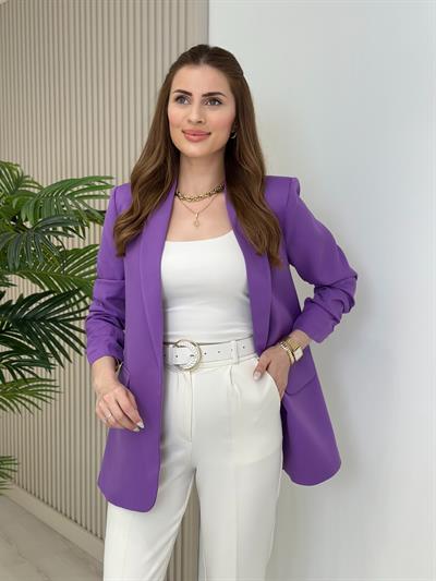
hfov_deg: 30.3
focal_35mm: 48
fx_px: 806
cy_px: 290
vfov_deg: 39.6
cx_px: 218
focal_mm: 6.86
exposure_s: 1/268
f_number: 1.78
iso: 80
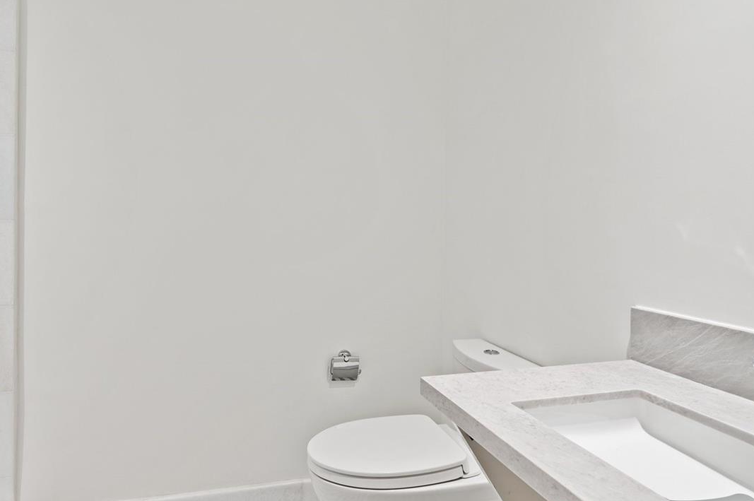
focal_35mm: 21
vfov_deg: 59.2
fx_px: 439
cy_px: 216
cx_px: 311
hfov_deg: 80.5
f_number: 8
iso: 200
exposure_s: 1/2.5
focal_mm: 14
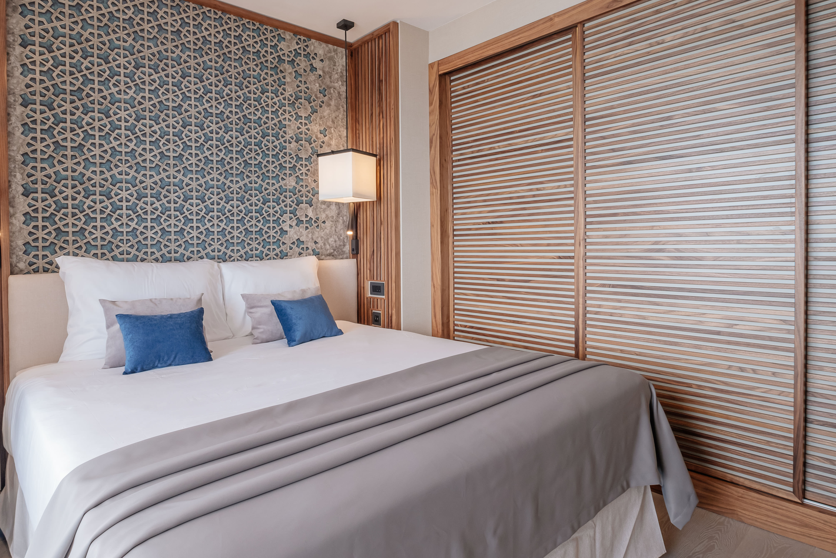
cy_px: 271
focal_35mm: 20
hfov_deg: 83.7
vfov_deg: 61.9
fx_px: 464
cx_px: 377
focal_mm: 10
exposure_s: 1/10
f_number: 10
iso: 200
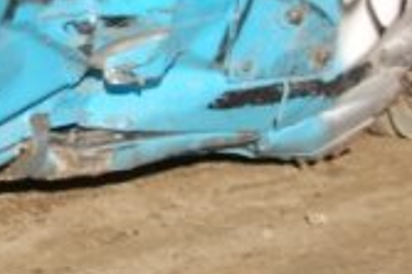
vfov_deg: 7.6
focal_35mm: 178
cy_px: -116
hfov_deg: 11.2
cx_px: -170
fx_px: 2034
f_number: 4.5
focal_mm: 31
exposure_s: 1/1000
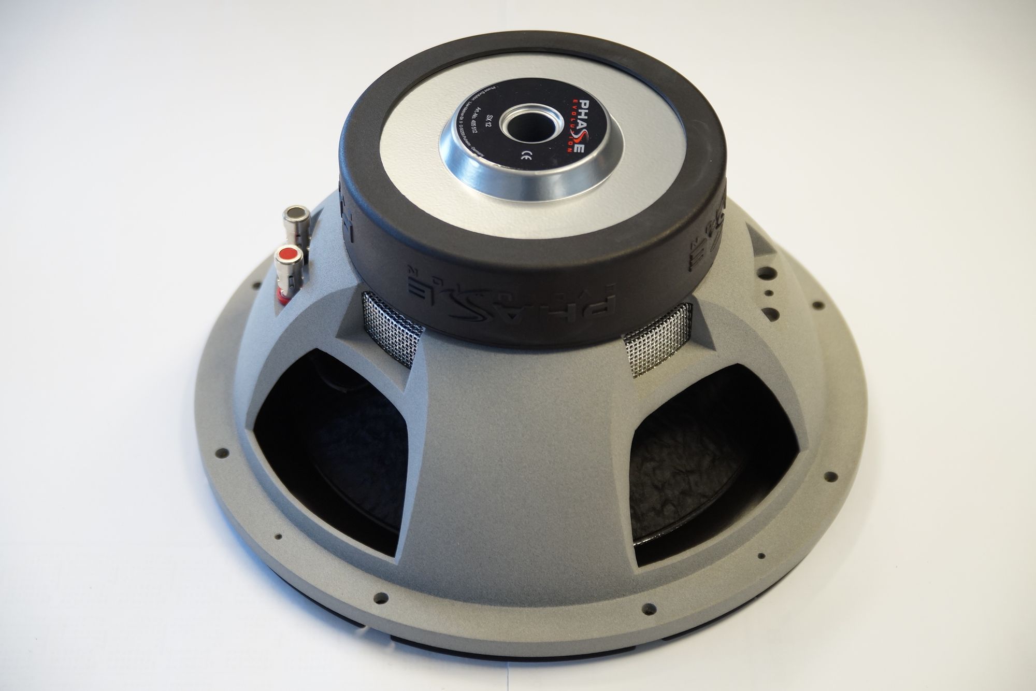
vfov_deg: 20.2
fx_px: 1942
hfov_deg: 29.9
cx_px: 518
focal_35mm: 68
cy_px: 346
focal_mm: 45
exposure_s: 1/125
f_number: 2.8
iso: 400
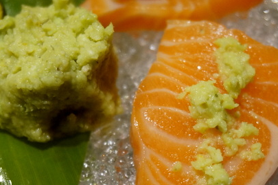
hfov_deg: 22.6
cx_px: 142
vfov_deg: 15.1
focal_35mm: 90
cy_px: 137
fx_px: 694
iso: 2000
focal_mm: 38
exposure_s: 1/60
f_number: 5.6
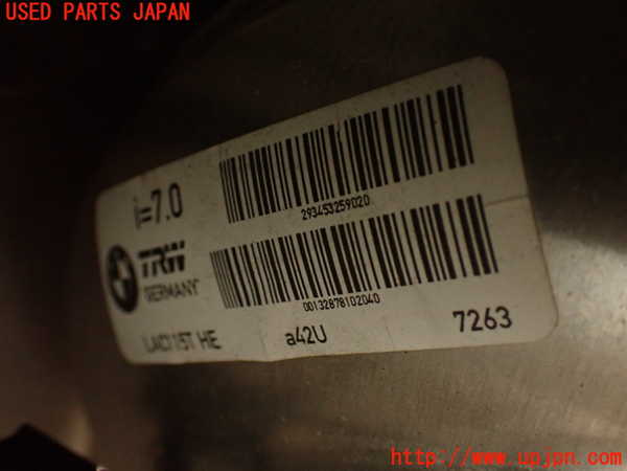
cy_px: 236
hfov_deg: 49.0
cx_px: 314
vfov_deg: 37.7
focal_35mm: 38
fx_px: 688
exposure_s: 1/20
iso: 800
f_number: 2.7
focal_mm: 6.83
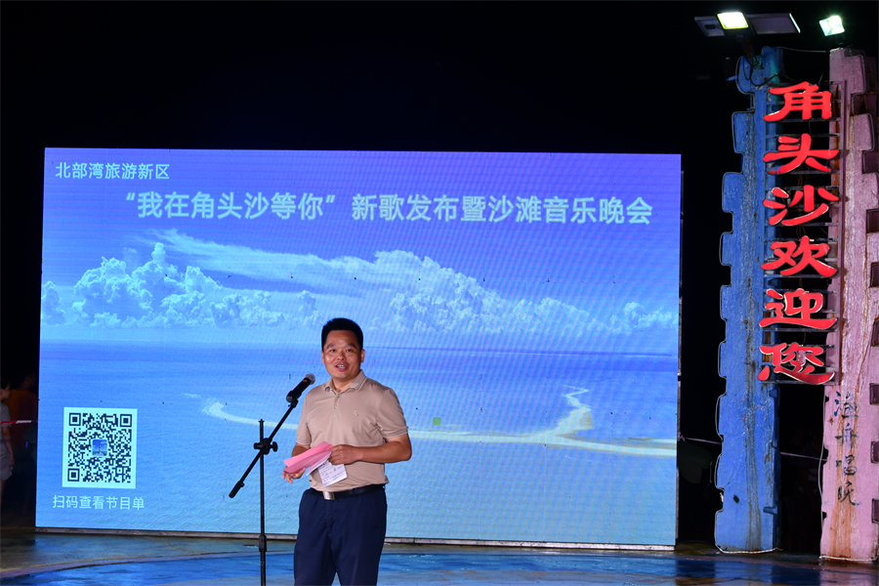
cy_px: 293
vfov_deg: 18.9
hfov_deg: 28.1
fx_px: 1758
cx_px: 440
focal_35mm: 72
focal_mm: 48
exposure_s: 1/80
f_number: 9
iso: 500
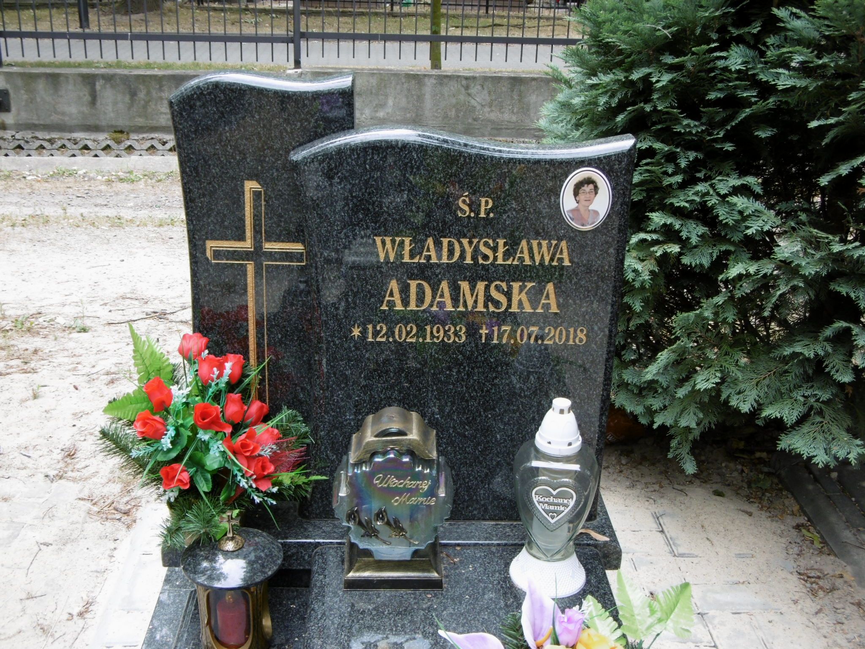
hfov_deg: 43.9
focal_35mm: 43
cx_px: 432
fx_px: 1075
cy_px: 324
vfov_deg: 33.6
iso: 100
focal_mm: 7.7
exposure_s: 1/125
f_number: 3.8
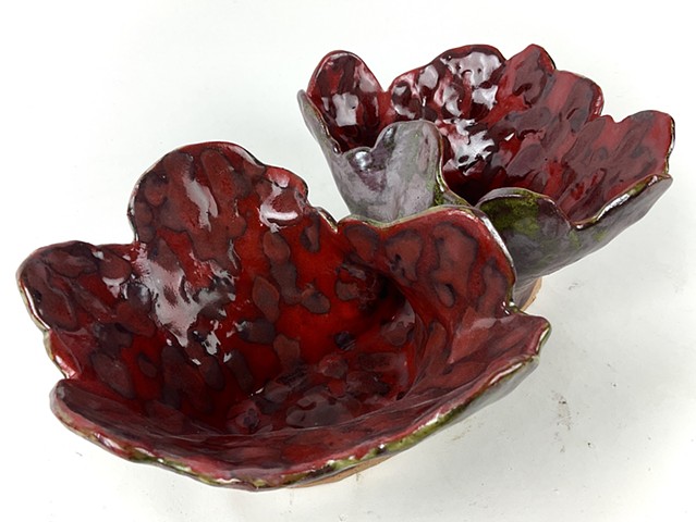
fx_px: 583
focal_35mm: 29
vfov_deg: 48.3
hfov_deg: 61.6
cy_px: 261
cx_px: 348
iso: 40
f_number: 1.8
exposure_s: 1/120
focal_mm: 3
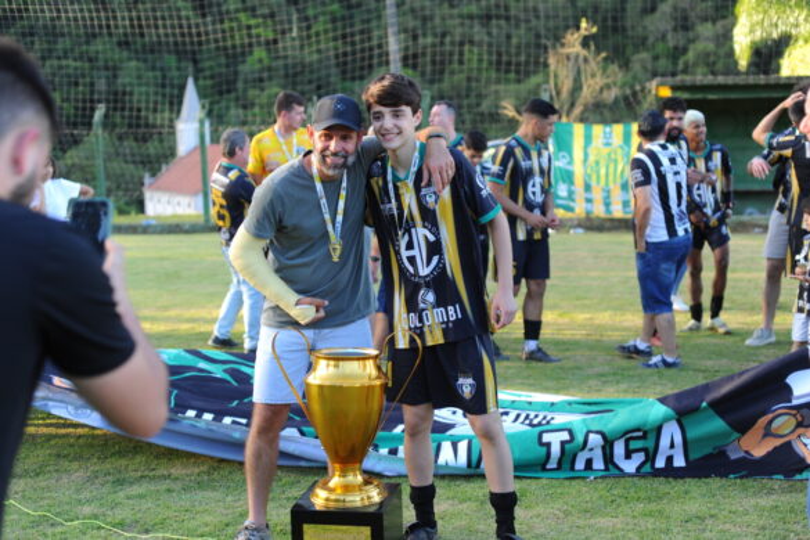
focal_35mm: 50
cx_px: 405
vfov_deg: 27.0
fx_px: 1125
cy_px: 270
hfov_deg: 39.6
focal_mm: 50
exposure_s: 1/200
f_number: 3.2
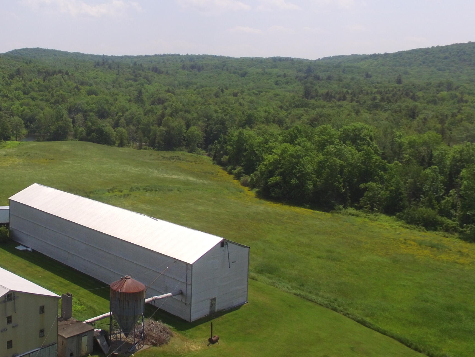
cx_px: 77
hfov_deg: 48.8
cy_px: 139
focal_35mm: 35
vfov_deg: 40.5
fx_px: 480
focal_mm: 3.61
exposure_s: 1/1661
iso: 100
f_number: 2.8
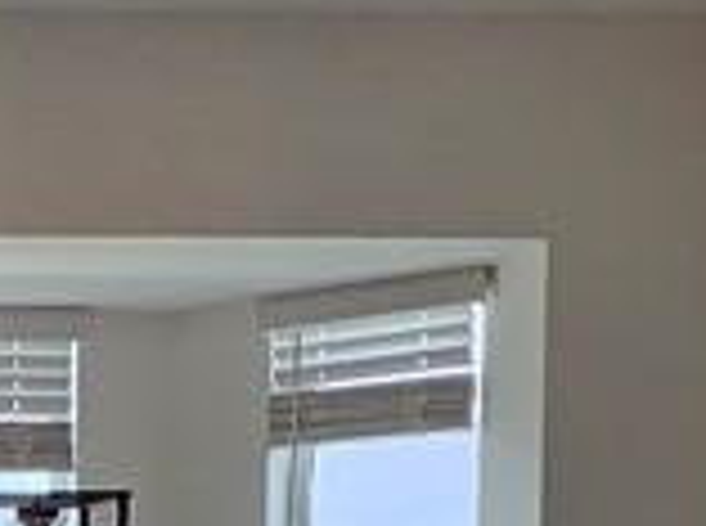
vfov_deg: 16.1
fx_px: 1730
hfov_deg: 19.6
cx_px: -400
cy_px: 746
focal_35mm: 85
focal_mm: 2.2
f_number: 2.2
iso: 64
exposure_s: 1/120
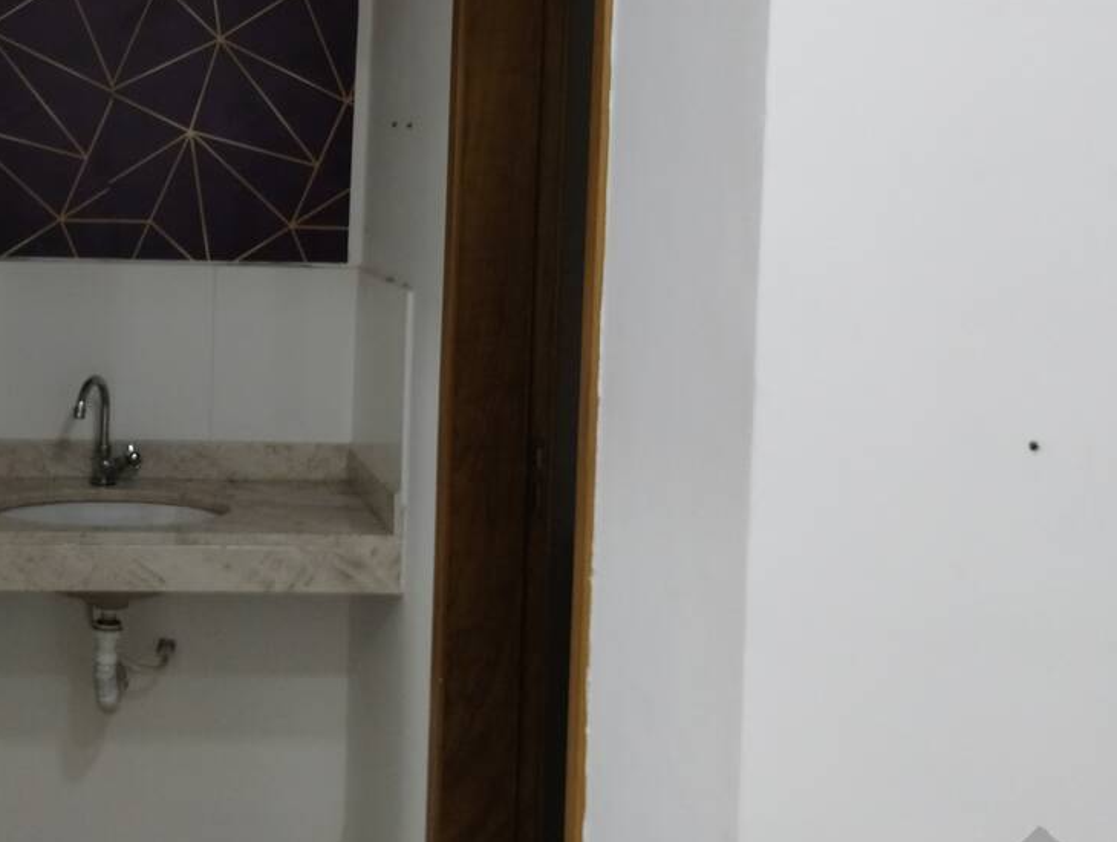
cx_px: 234
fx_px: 1778
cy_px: 231
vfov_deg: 26.4
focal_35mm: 55
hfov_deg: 33.9
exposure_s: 1/40
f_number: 1.8
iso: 422
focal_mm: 4.27
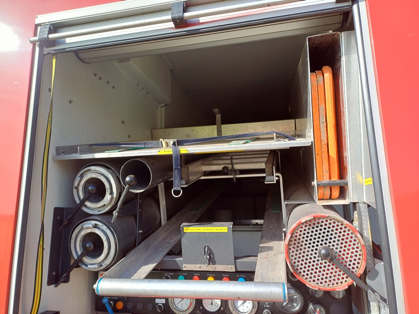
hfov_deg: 69.4
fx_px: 303
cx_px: 210
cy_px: 157
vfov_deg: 54.9
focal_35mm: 25
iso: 50
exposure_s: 1/526
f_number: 1.8
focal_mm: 4.65
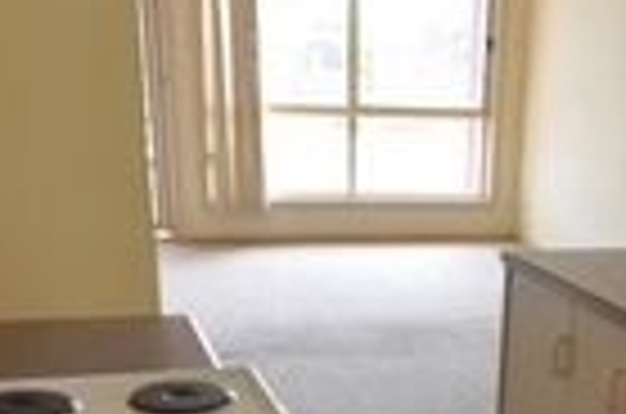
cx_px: 500
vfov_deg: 20.3
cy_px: 533
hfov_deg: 32.1
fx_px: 1058
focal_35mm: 61
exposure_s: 1/60
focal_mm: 12
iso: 500
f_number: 4
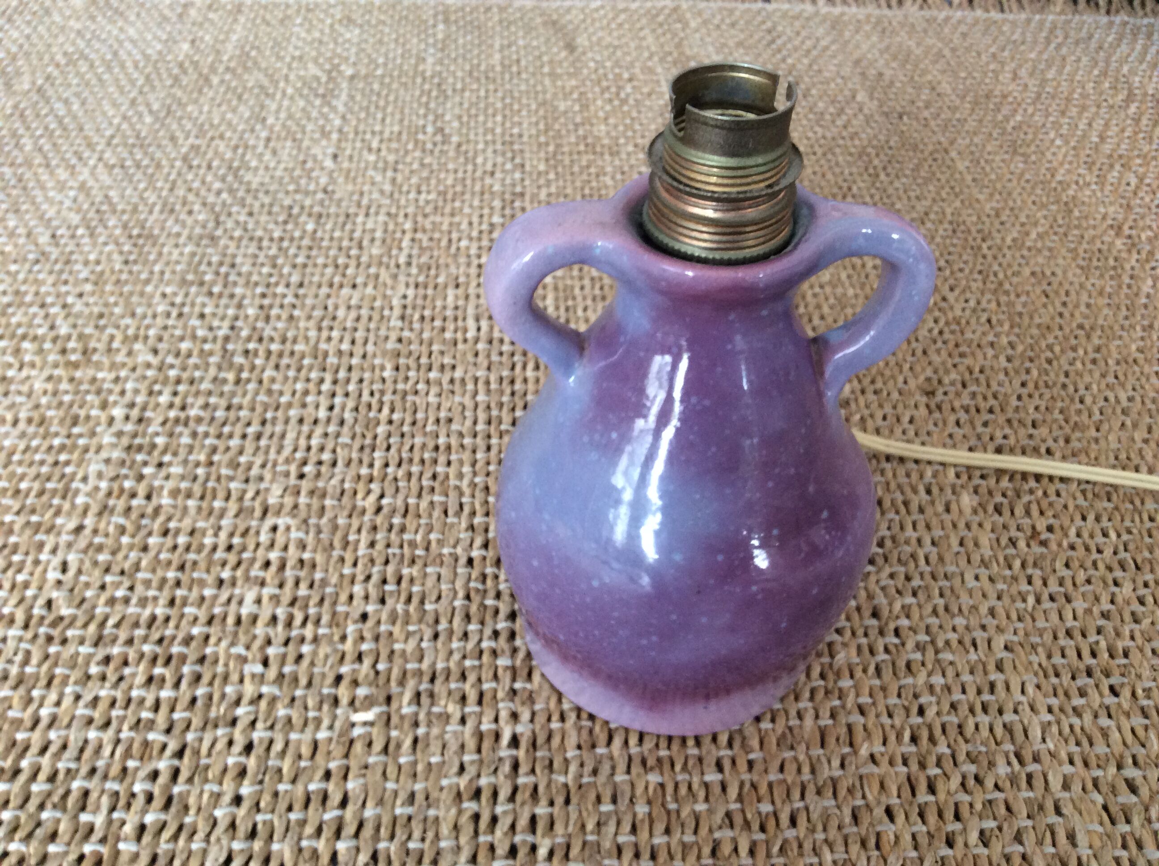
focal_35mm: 32
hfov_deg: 56.9
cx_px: 580
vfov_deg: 44.1
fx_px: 1070
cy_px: 433
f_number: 2.4
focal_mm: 3.3
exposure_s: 1/25
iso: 100
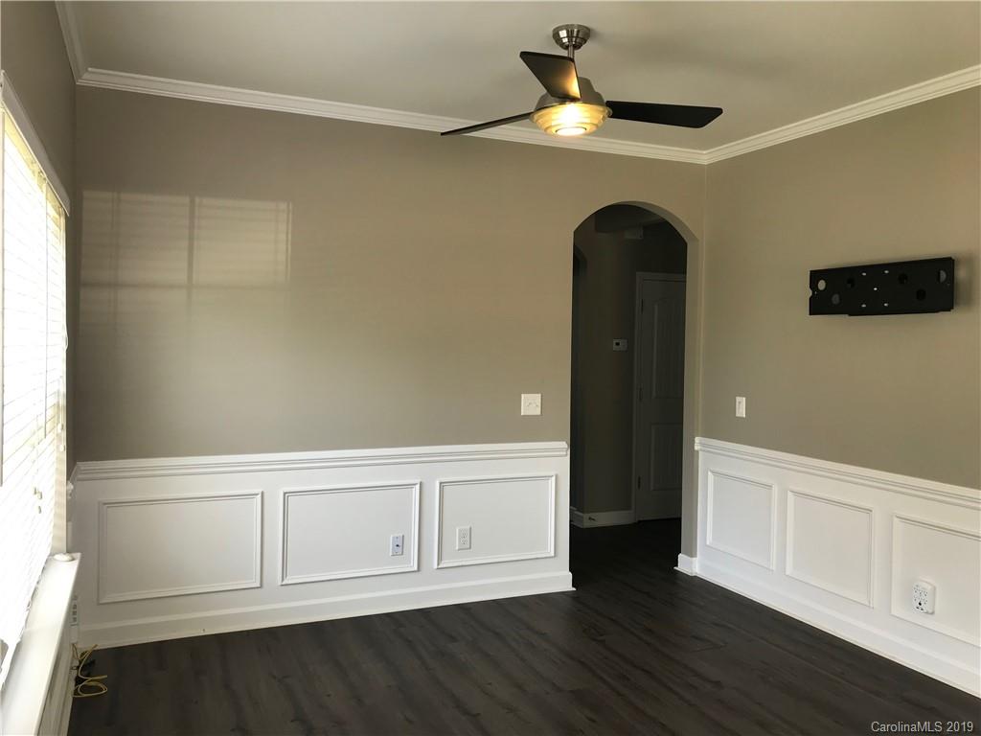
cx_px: 490
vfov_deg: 49.7
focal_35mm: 28
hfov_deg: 63.4
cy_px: 368
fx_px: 794
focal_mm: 3.99
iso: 25
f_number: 1.8
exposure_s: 1/40
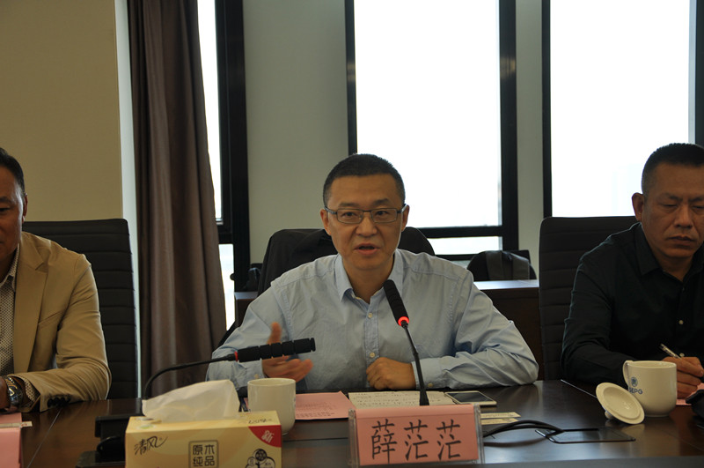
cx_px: 352
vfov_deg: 20.1
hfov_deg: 29.9
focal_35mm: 68
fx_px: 1318
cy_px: 234
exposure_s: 1/50
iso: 200
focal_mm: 45
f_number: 4.8
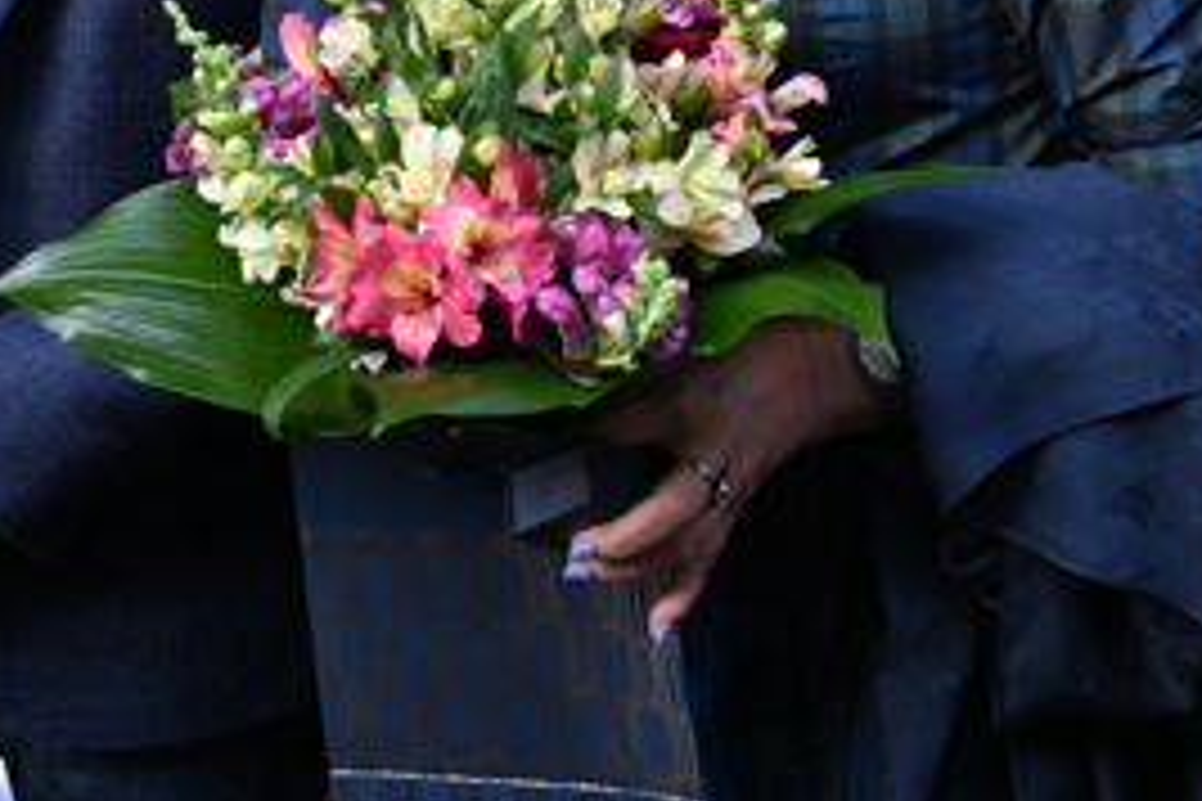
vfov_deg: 17.1
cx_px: 288
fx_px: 2547
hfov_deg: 26.2
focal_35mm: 76
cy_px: -135
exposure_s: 1/250
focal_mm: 29.5
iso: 1600
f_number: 4.5
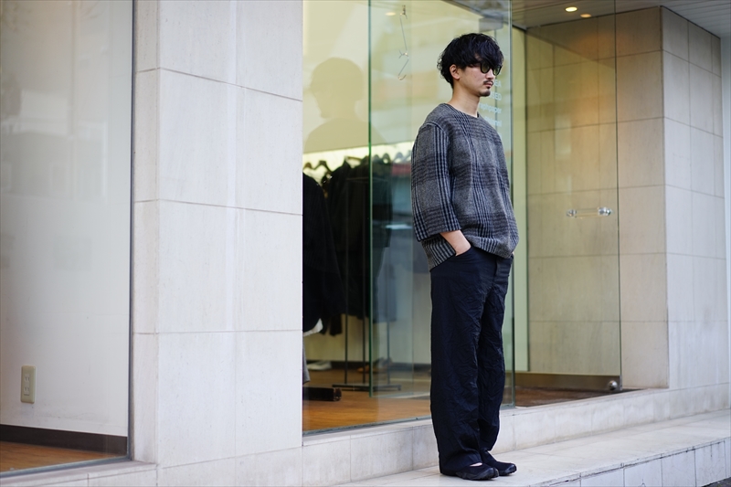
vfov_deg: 24.6
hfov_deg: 36.3
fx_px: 1117
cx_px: 366
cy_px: 244
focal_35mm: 55
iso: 100
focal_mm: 55
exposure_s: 1/100
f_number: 1.8
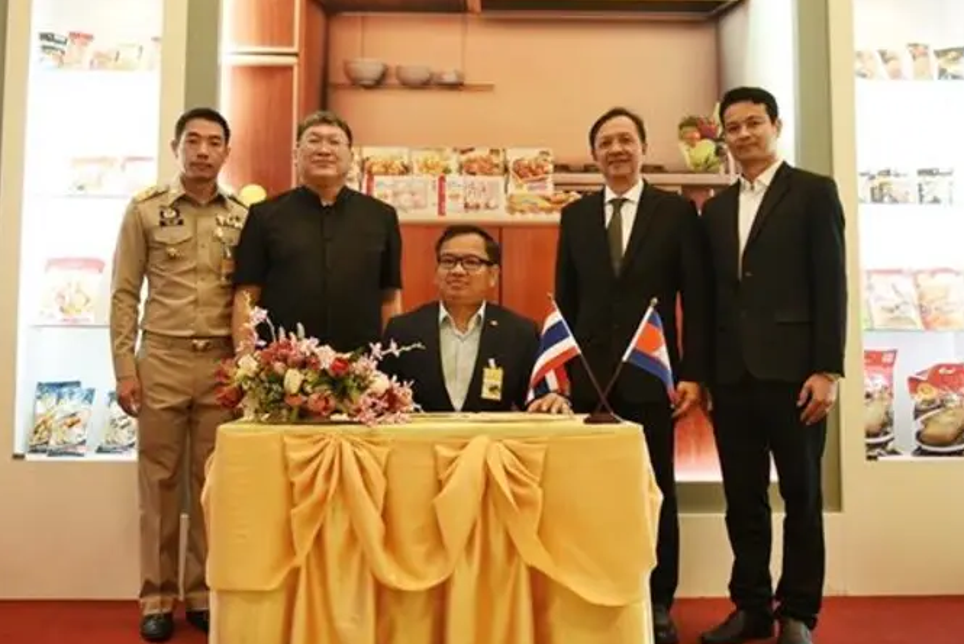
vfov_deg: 38.9
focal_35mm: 34
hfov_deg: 55.7
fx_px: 911
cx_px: 449
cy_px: 306
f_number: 4
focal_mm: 29
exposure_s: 1/100
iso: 1000
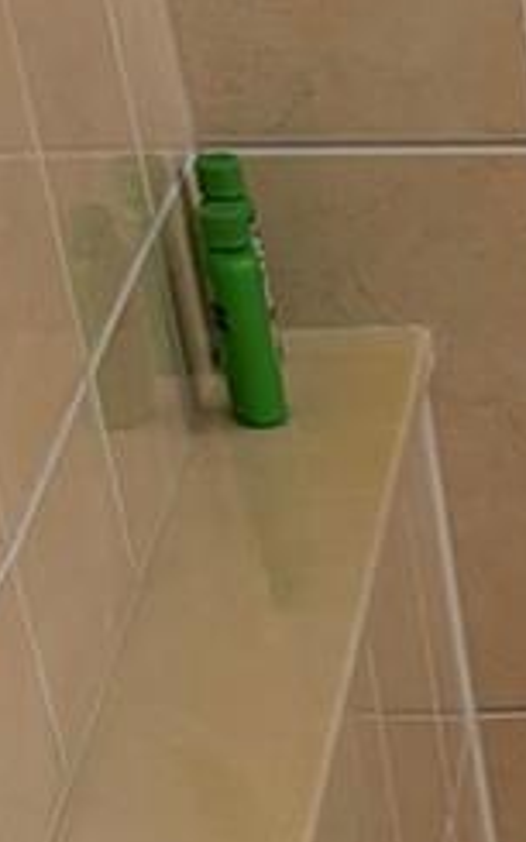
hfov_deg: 8.8
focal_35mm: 135
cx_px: 1234
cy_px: 1584
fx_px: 3098
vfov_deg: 13.6
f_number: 1.6
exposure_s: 1/60
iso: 125
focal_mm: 5.96
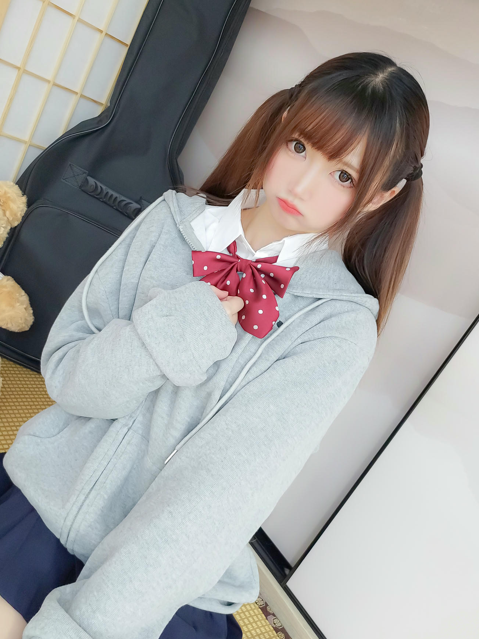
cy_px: 300
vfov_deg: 61.6
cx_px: 228
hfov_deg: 48.2
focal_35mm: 29
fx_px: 535
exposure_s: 1/25
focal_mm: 4.36
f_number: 1.8
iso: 250
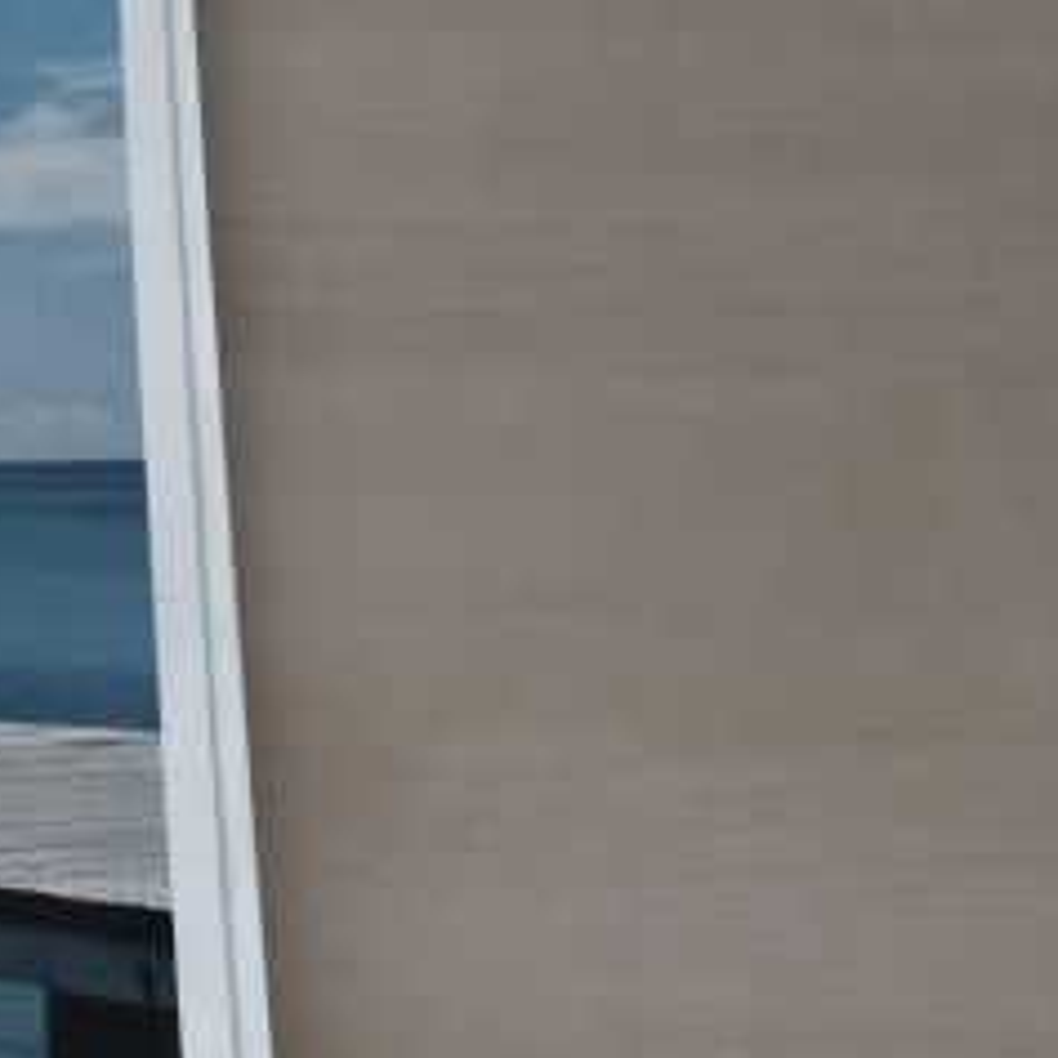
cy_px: 600
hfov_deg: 14.2
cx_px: -429
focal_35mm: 116
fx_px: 4011
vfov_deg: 15.0
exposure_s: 1/25
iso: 6400
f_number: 9
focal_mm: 30.2
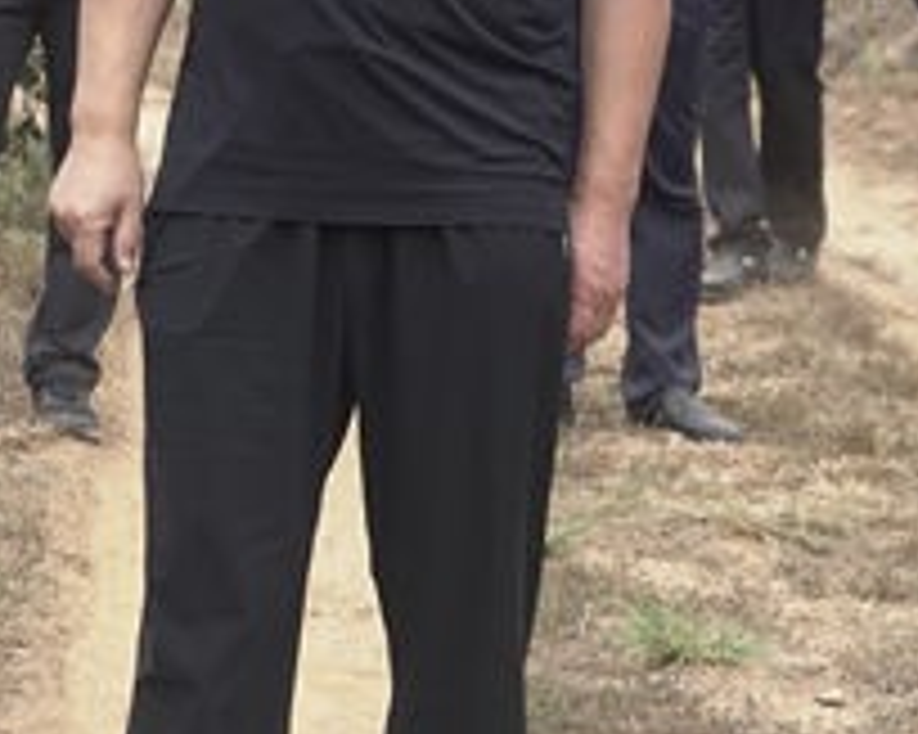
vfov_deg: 8.0
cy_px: -29
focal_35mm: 191
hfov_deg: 10.1
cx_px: 382
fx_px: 5187
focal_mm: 52
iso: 250
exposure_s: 1/250
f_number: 5
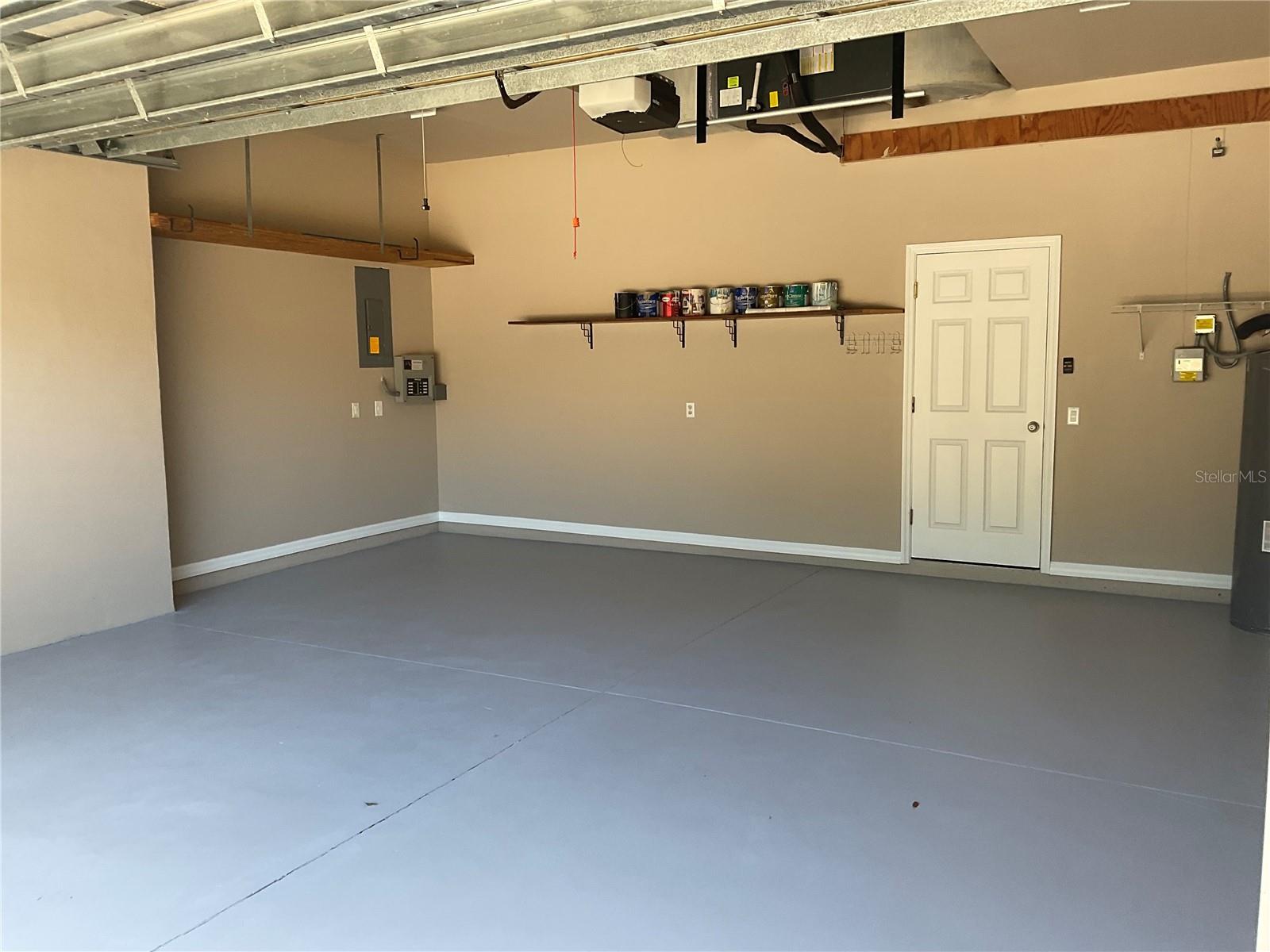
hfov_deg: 61.7
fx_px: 1064
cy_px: 476
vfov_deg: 48.2
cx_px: 635
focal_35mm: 29
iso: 32
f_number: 1.8
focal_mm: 3
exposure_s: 1/122
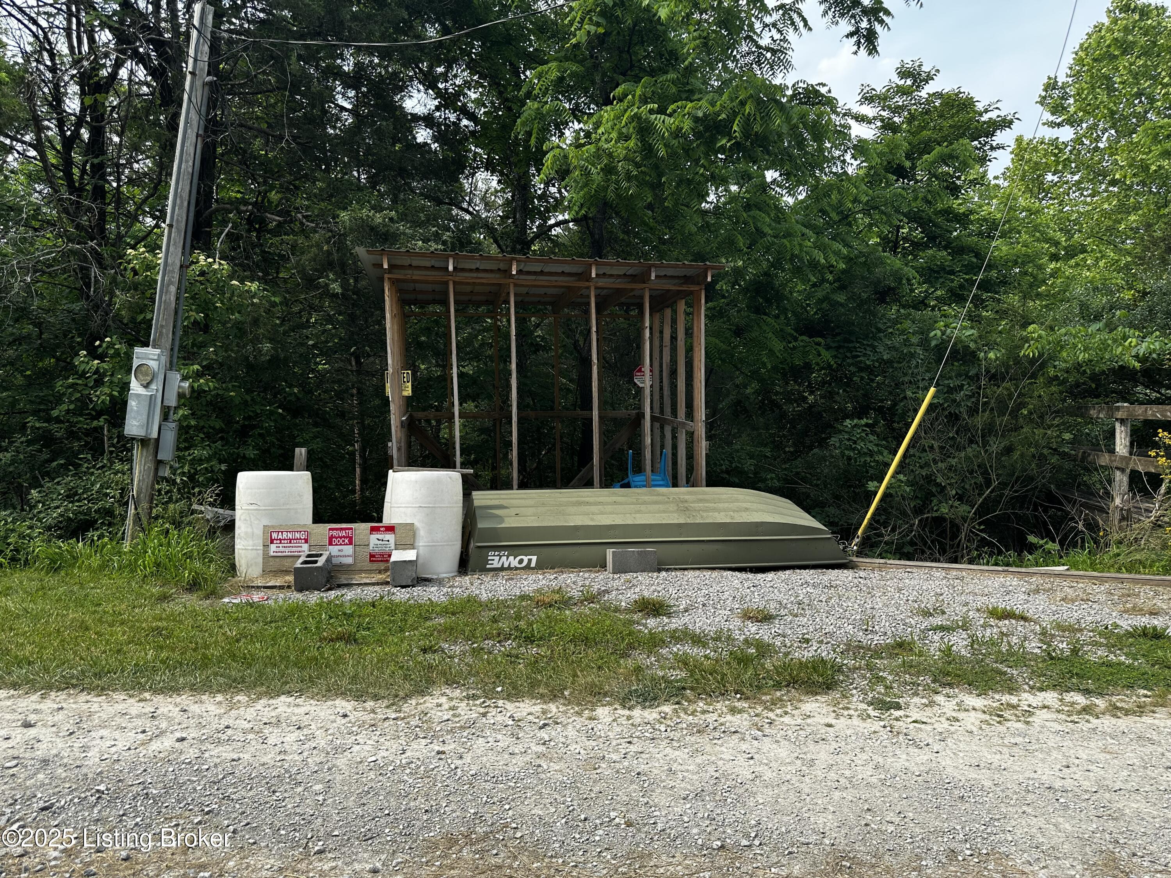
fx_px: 812
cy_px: 439
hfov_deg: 71.6
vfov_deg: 56.8
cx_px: 586
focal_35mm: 24
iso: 80
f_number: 1.78
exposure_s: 1/1272
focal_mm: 6.86
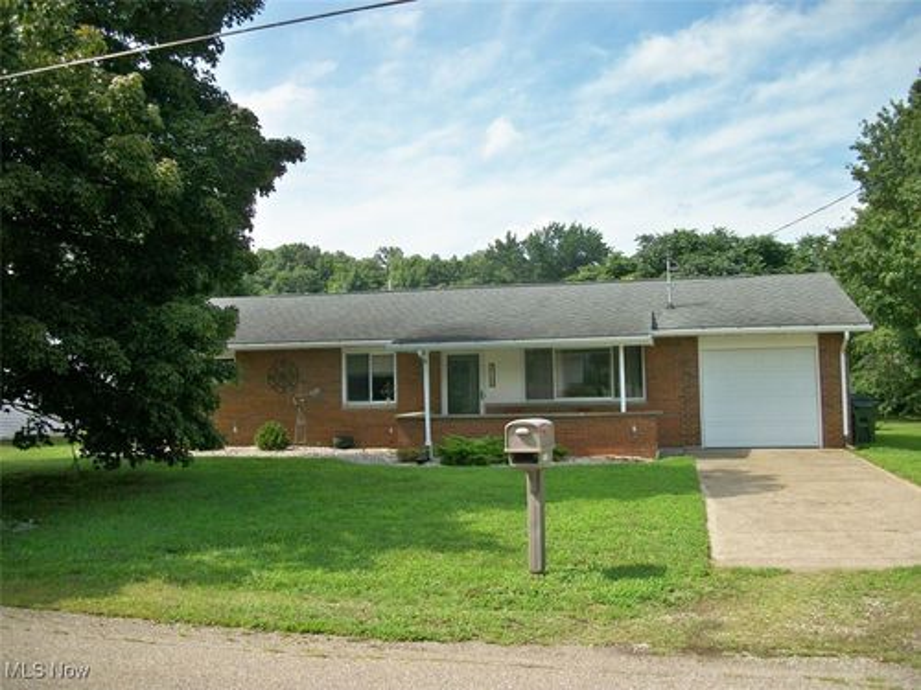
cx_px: 460
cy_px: 345
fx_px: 851
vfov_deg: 44.2
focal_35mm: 32
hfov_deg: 56.8
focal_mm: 5.7
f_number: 2.9
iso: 80
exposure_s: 1/1000
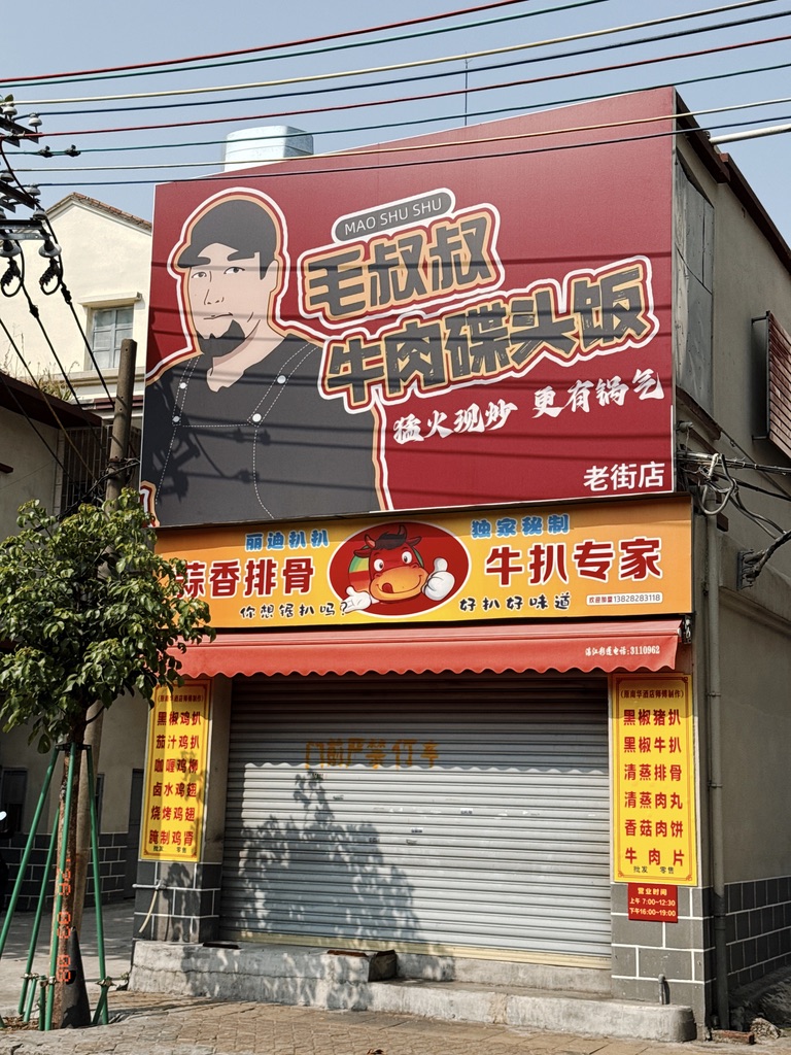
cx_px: 396
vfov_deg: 39.7
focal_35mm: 48
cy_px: 528
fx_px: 1462
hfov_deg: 30.3
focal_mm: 6.76
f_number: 1.78
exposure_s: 1/5587
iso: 64
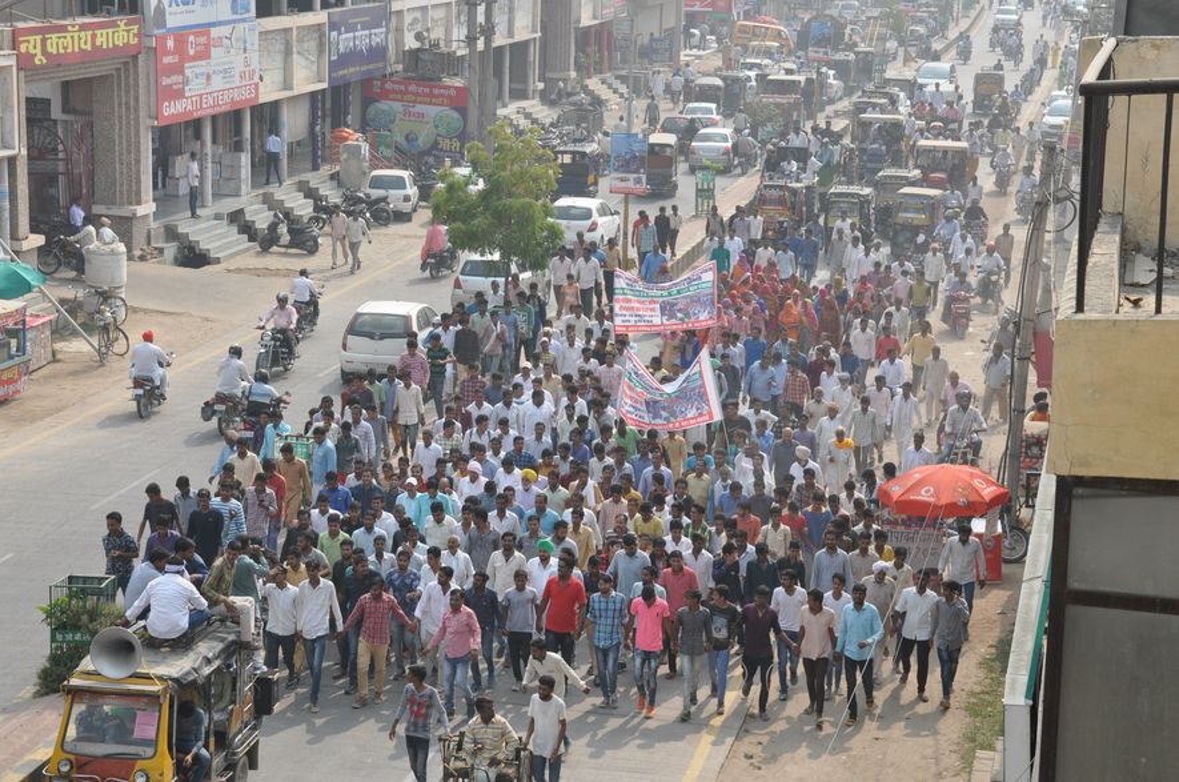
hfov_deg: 26.0
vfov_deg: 17.4
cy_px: 391
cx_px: 590
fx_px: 2550
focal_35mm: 78
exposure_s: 1/500
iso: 640
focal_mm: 52
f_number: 11
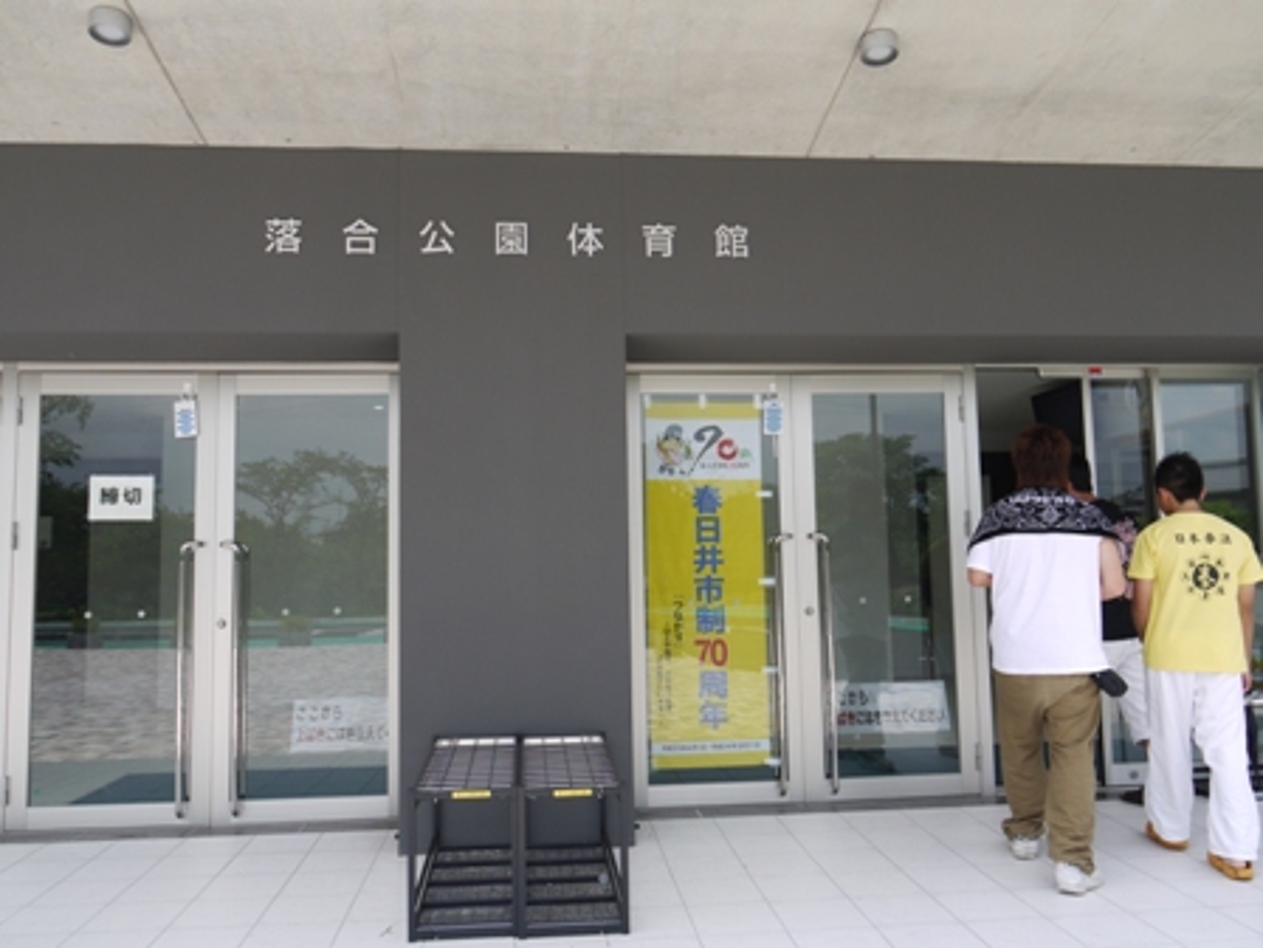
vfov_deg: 49.7
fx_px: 1022
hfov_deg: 63.4
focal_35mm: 28
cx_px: 632
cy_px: 474
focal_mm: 14
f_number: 6.3
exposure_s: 1/250
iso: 100
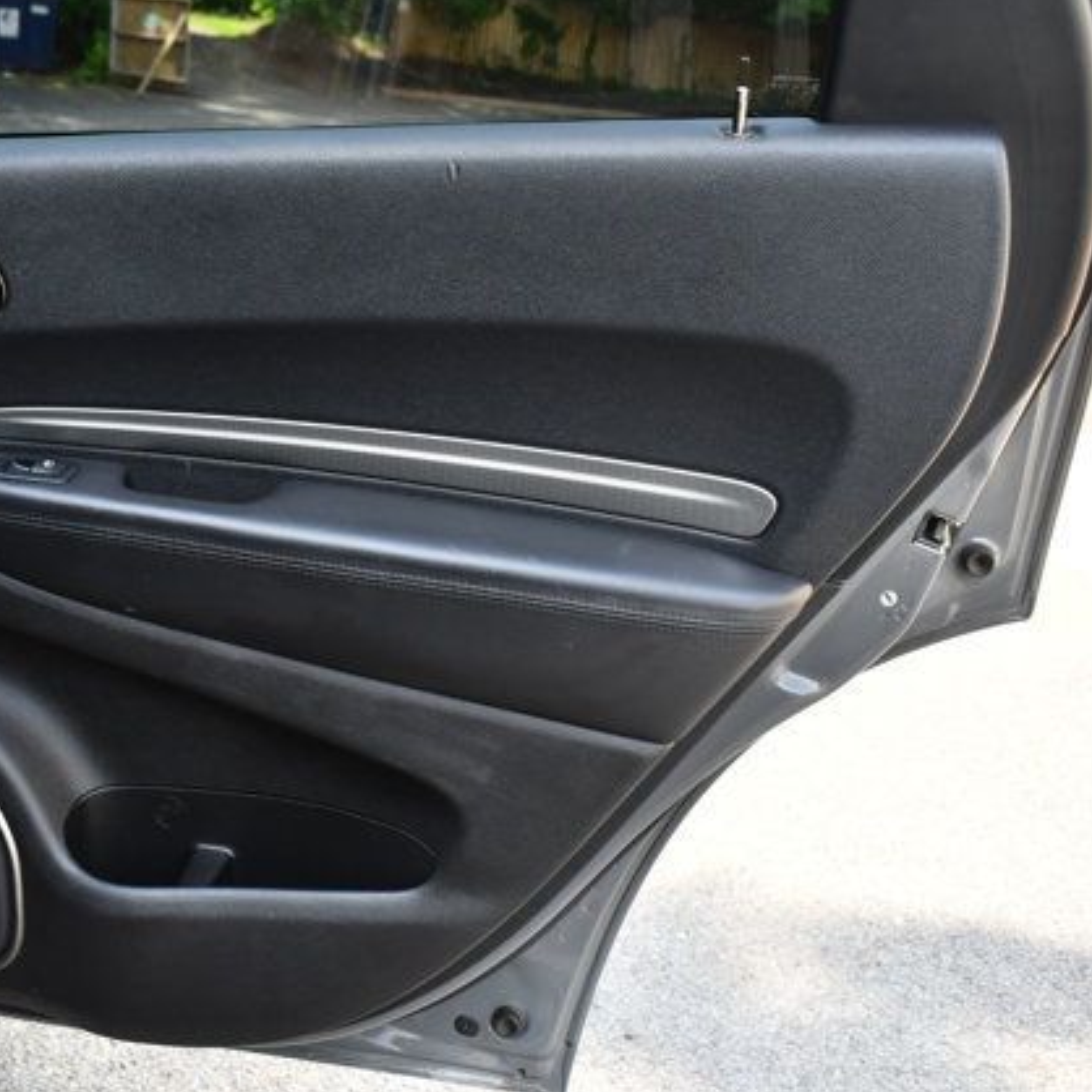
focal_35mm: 43
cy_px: 542
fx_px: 1535
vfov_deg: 39.2
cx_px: 361
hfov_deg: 38.7
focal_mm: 22
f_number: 5.6
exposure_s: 1/250
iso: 400
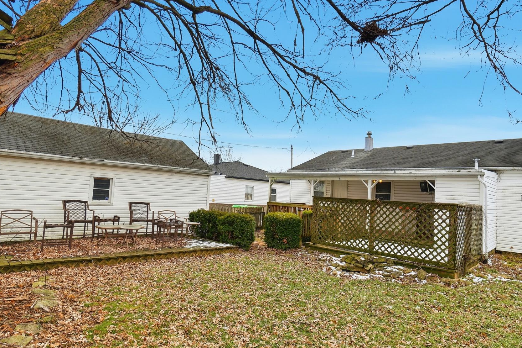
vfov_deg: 67.0
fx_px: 261
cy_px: 199
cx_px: 284
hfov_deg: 89.8
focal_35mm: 18
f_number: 4.5
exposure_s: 1/4000
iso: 100
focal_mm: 10
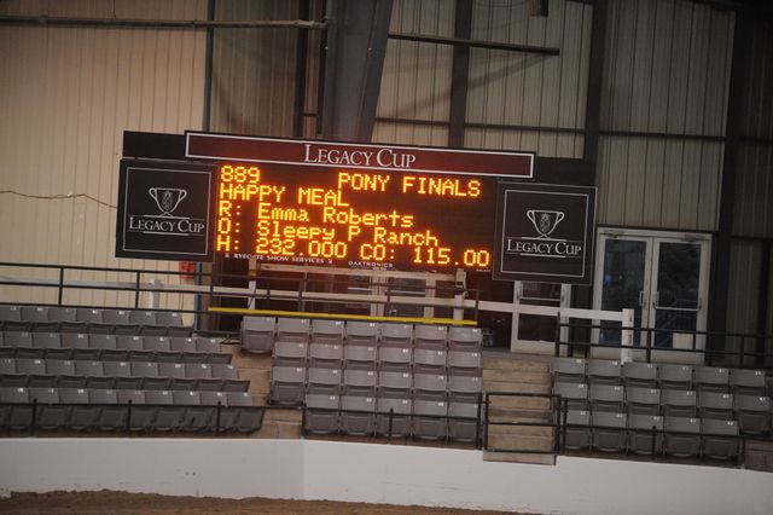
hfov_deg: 10.3
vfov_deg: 6.9
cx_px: 386
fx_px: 4292
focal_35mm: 200
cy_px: 258
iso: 6400
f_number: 2.8
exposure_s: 1/500
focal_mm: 200
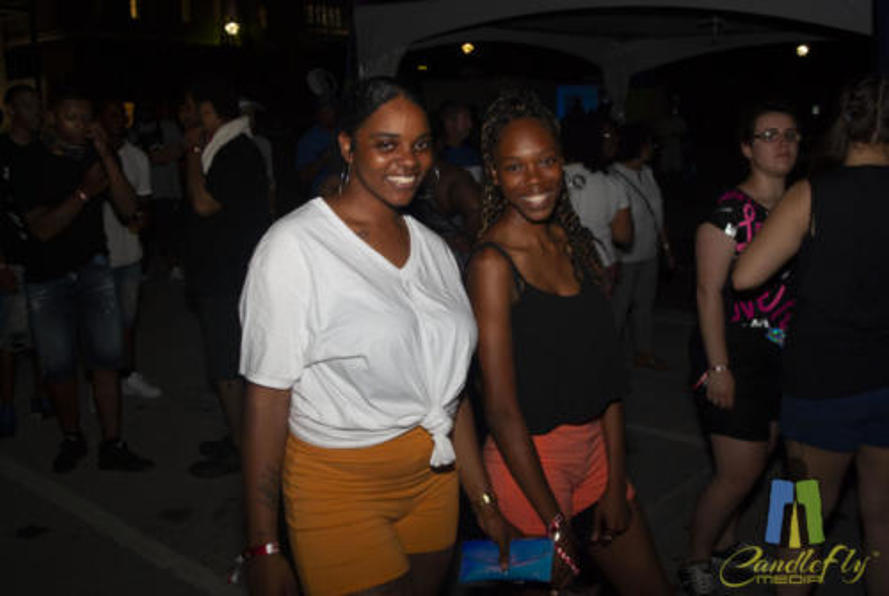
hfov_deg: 53.1
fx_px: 890
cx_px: 444
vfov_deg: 37.0
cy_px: 298
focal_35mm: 36
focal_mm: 24
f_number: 4
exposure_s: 1/60
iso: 200
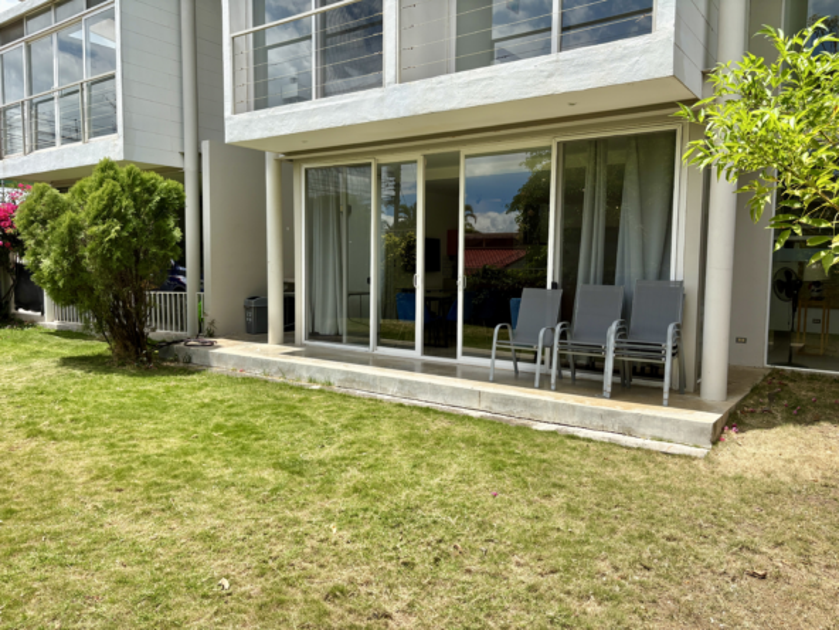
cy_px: 315
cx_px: 420
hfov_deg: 67.3
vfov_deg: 53.1
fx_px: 630
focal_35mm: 26
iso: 50
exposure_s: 1/2639
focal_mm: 5.96
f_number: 1.6
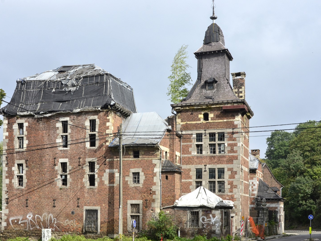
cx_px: 156
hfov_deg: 40.0
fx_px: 441
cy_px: 121
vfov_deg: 30.5
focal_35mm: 48
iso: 400
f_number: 11
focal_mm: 29
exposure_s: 1/500
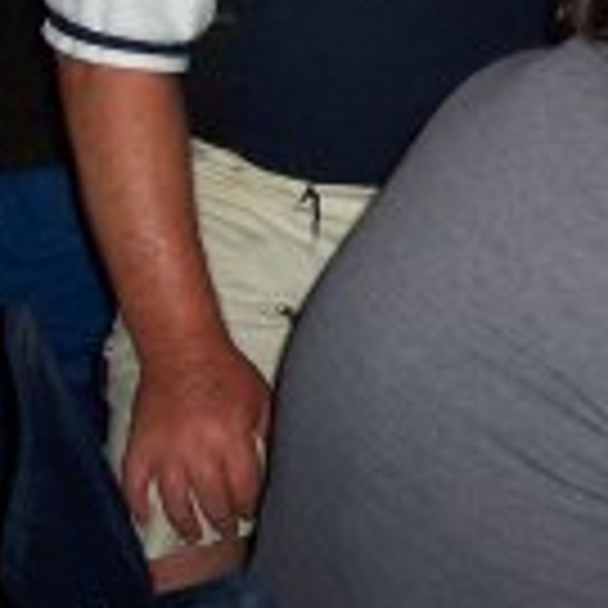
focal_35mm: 108
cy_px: -5
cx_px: 946
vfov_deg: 15.8
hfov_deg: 14.8
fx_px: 2146
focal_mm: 8
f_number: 2.8
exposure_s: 1/30
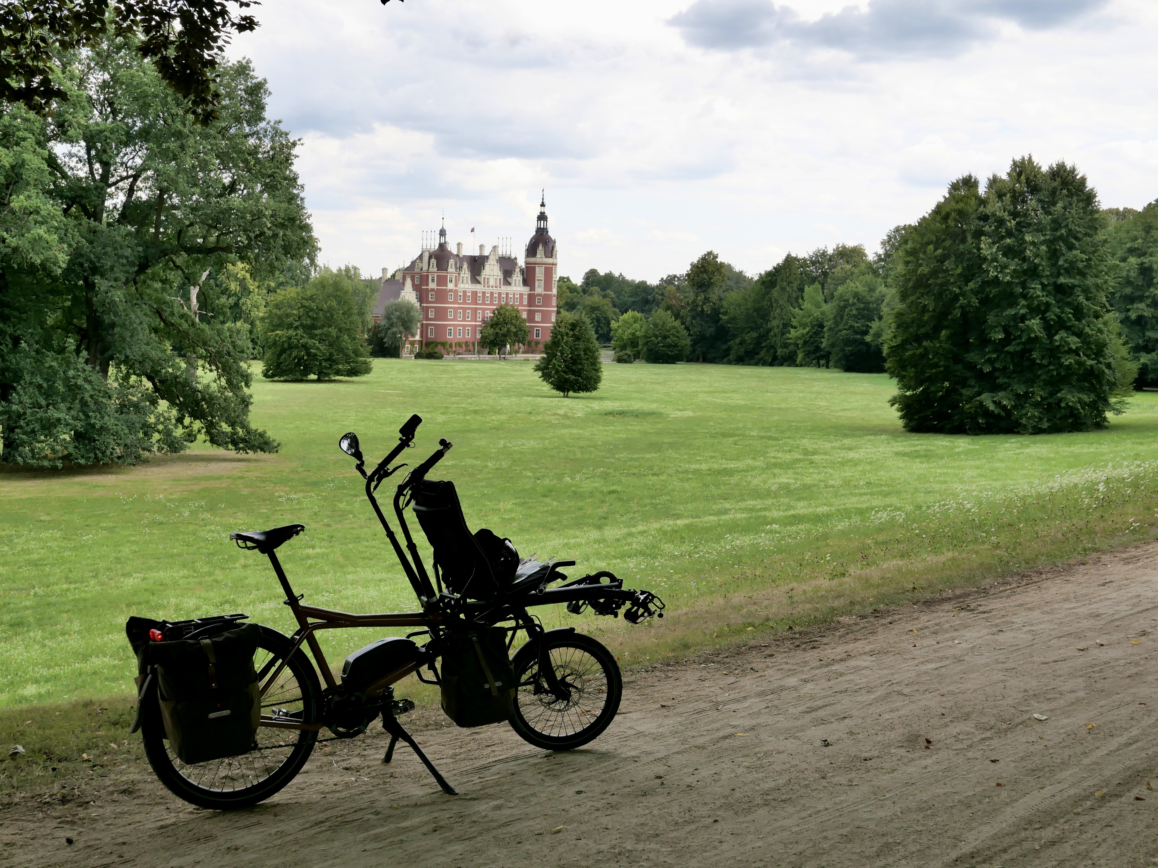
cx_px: 579
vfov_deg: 32.2
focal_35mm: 45
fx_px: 1505
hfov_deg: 42.1
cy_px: 434
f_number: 5.6
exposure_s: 1/200
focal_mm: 20.1
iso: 200
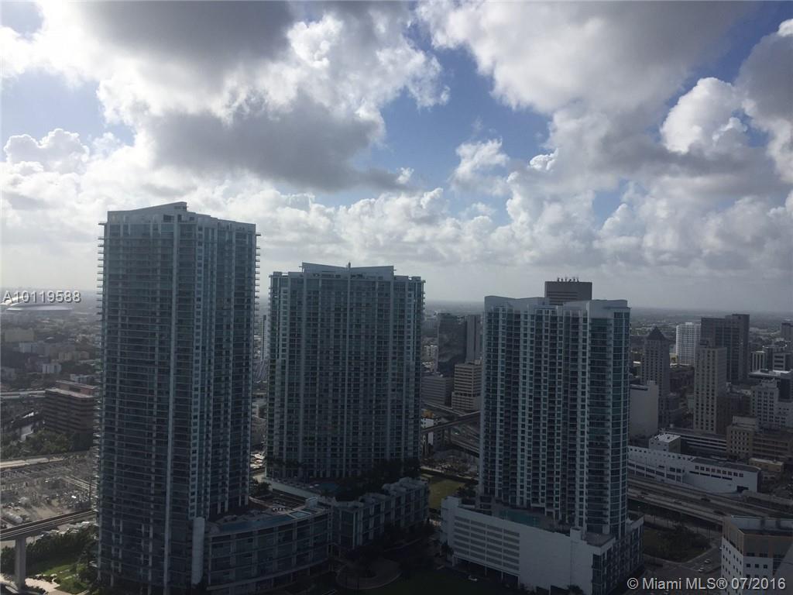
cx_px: 396
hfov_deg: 61.7
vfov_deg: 48.2
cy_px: 298
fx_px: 664
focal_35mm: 29
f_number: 2.2
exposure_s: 1/4950
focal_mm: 4.15
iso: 32
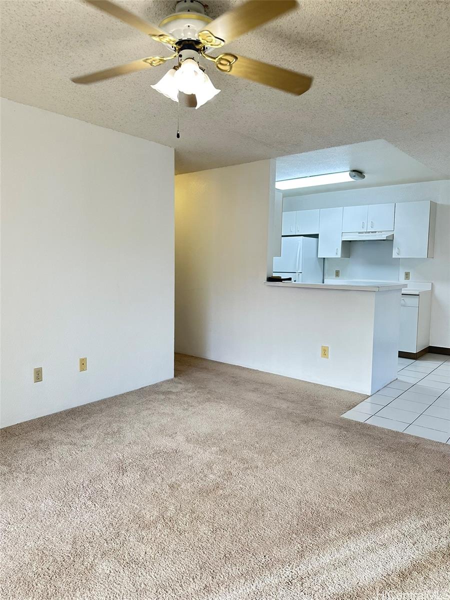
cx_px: 225
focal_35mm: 24
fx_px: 416
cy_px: 300
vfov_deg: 71.6
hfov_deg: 56.8
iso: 160
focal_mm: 6.86
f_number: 1.78
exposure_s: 1/120
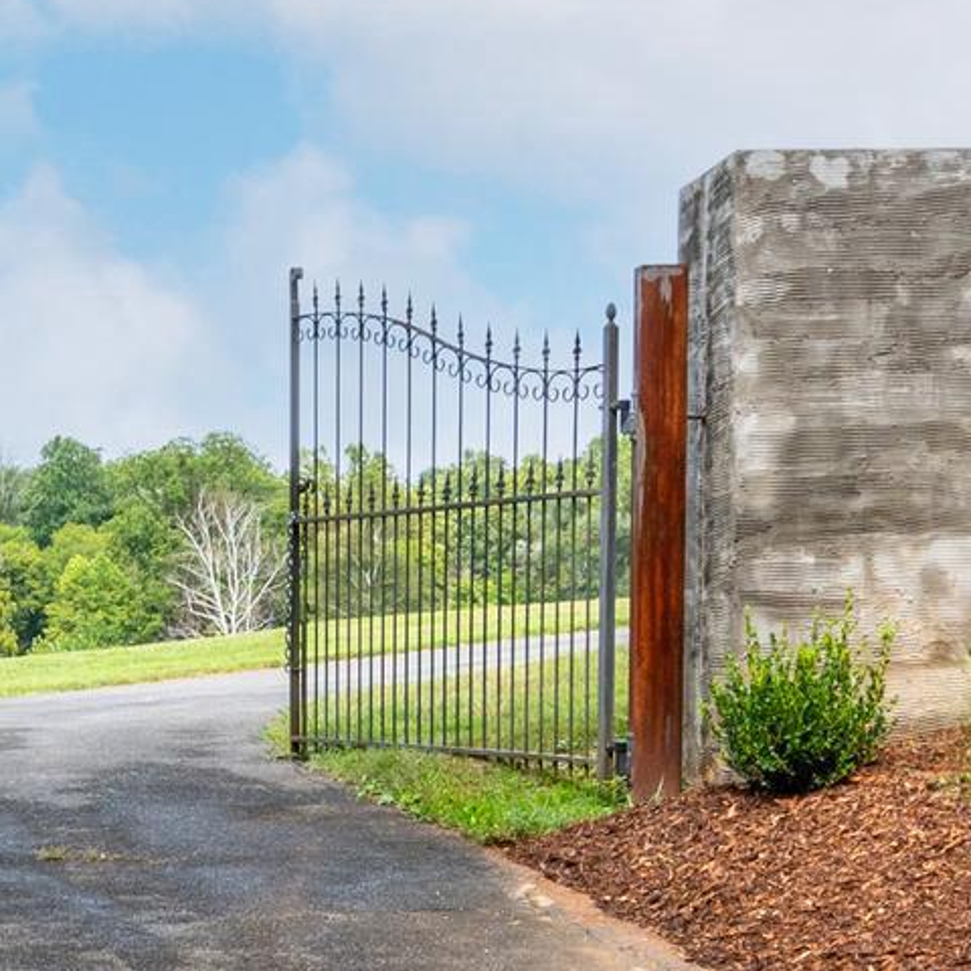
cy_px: 640
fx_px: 2761
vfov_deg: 19.9
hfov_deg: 18.9
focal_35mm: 87
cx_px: -194
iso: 250
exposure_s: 1/320
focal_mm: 16
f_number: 9
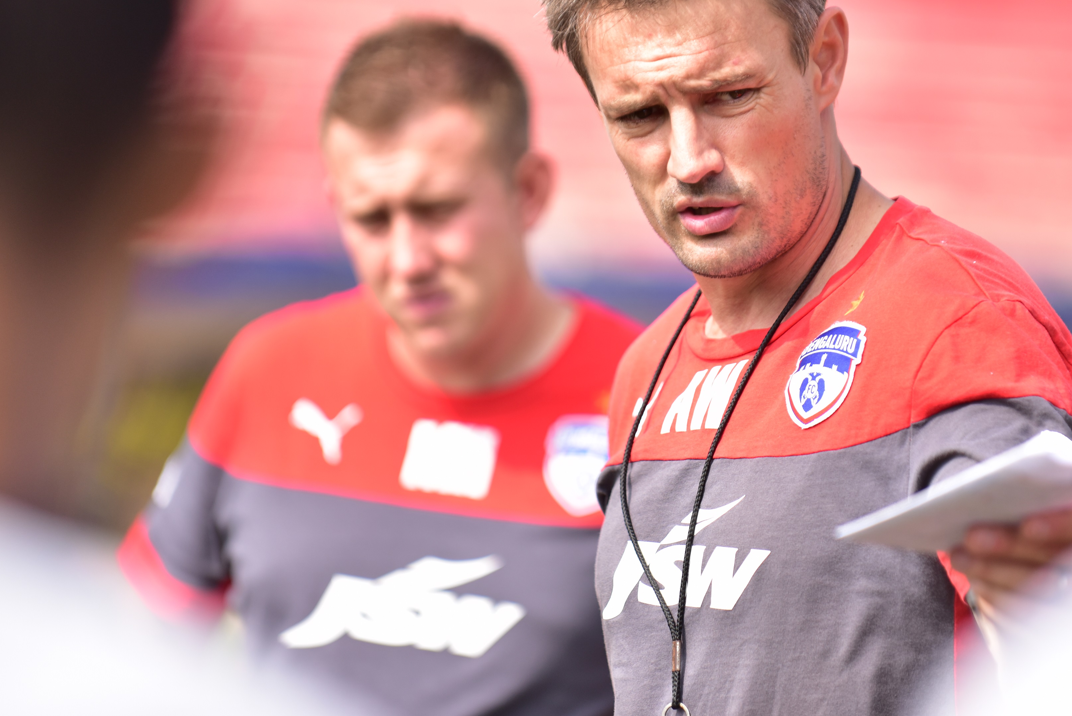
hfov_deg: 8.1
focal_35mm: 255
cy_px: 264
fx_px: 7596
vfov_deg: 5.4
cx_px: 620
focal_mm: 200
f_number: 2.8
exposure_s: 1/2500
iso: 400
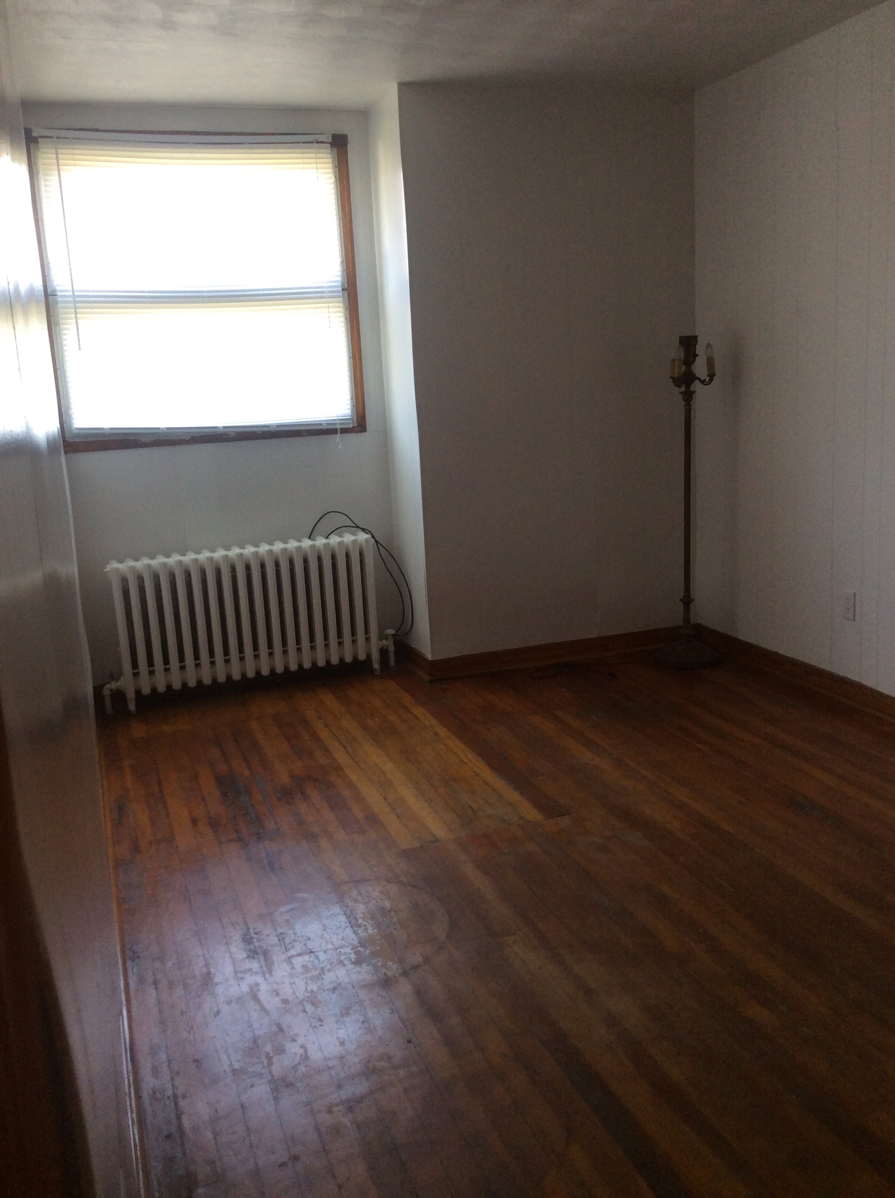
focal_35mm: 32
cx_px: 448
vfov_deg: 56.9
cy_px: 599
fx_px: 1106
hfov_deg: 44.1
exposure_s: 1/24
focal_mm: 3.3
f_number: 2.4
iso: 40
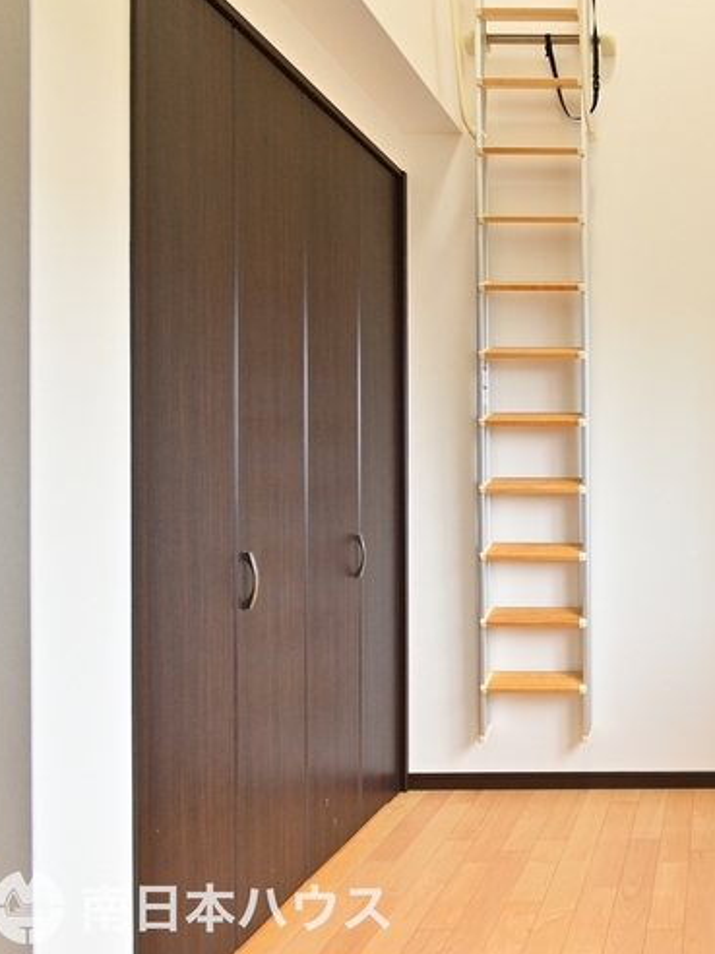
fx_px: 606
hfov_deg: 50.6
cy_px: 477
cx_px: 699
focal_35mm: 22
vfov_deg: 76.4
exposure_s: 1/15
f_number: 7.1
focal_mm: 10
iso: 450
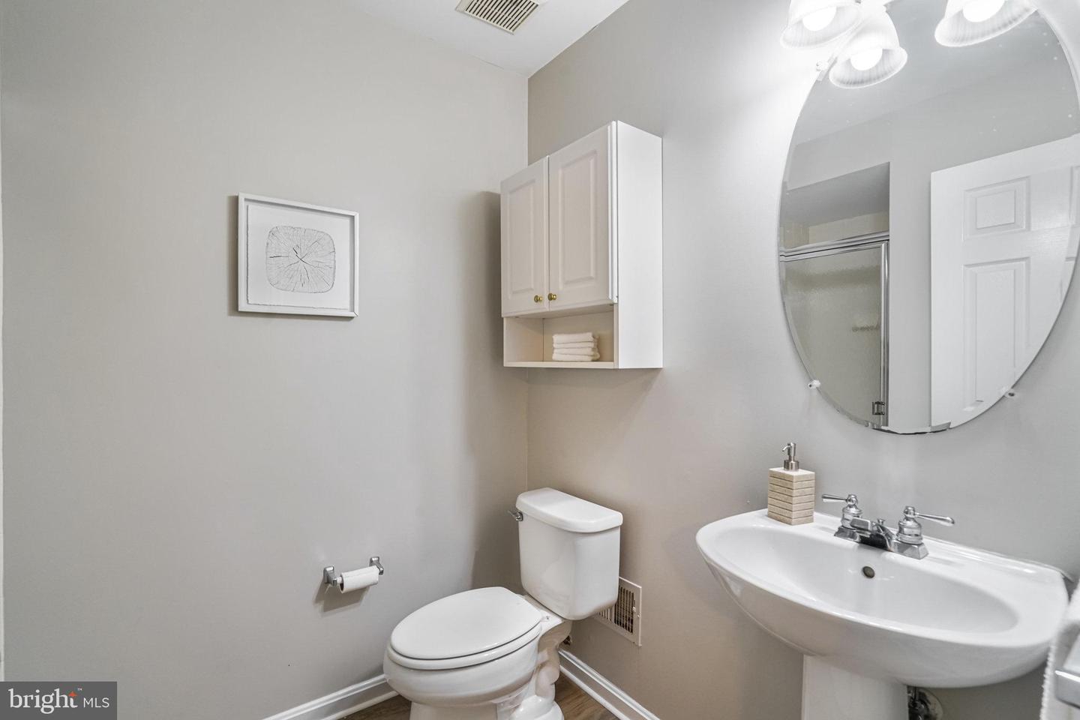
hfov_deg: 96.7
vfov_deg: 73.7
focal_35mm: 16
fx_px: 480
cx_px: 540
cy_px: 360
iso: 1250
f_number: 8
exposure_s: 1/800
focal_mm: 16
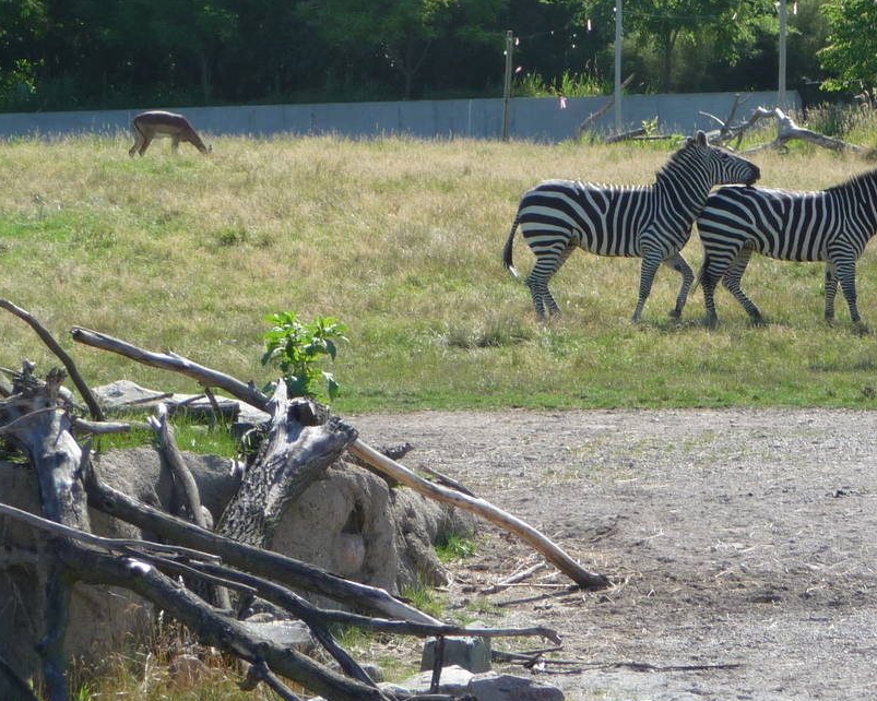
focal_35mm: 286
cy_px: 93
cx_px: 816
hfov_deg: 6.7
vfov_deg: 5.4
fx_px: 7422
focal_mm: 25.2
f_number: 4.8
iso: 100
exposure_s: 1/320
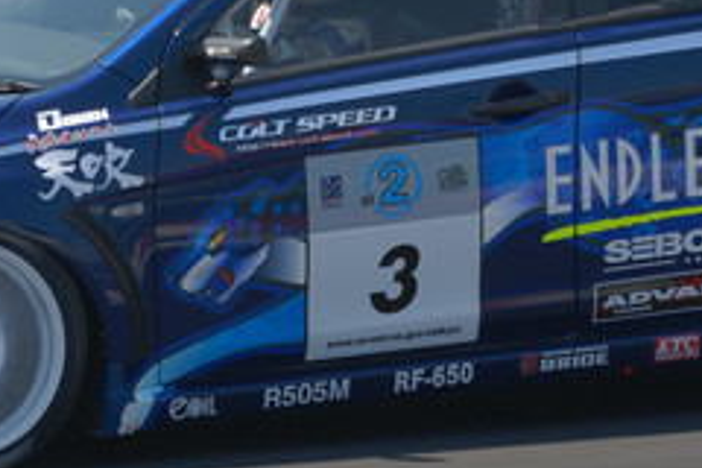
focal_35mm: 1439
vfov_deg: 1.0
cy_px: 94
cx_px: 234
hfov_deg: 1.4
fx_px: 28058
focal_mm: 360
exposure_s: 1/250
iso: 100
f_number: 9
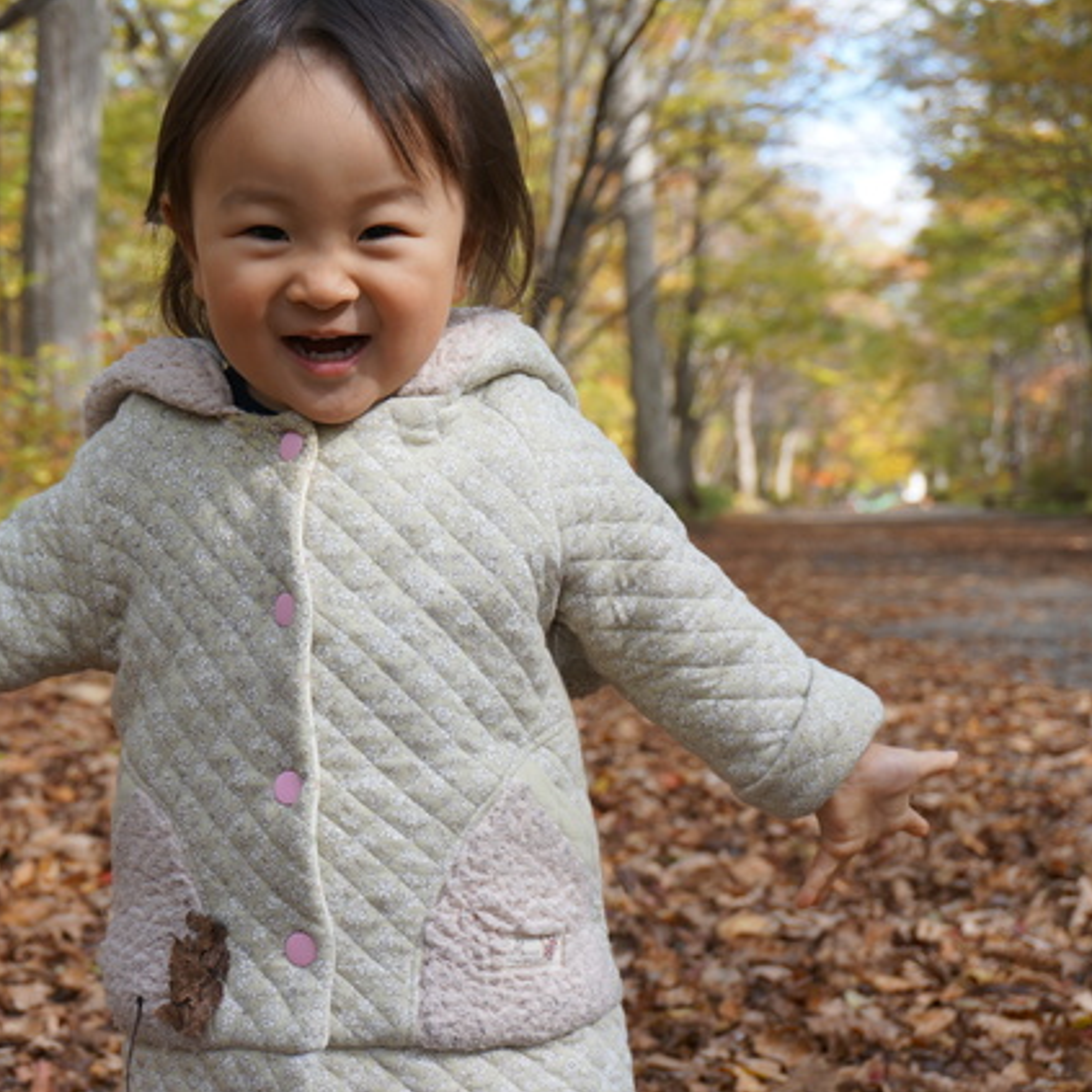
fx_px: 2271
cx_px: 400
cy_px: 546
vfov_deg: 27.0
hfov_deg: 26.9
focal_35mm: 64
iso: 125
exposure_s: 1/160
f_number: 5
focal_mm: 33
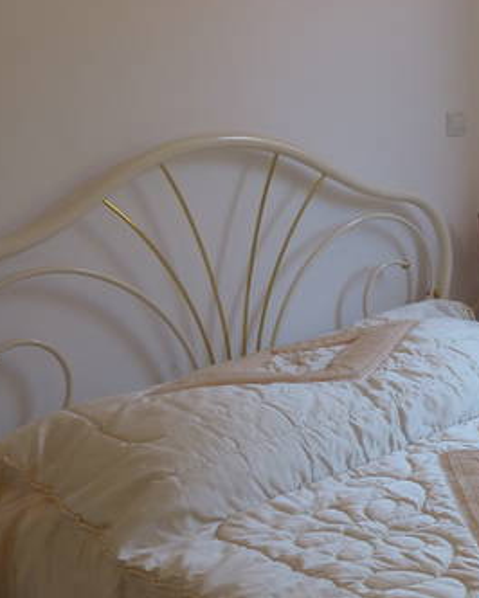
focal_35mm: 58
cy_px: 324
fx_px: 1027
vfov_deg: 32.4
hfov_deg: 23.8
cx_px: 583
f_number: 3.3
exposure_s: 1/50
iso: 80
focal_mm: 4.1
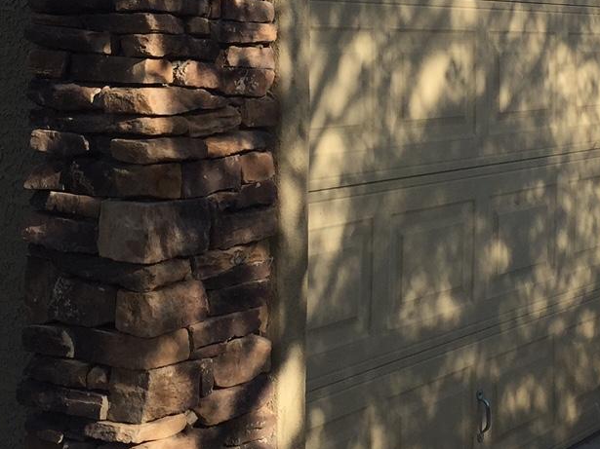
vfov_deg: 18.9
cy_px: 75
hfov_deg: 25.1
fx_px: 1334
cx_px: 421
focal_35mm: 77
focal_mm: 4.15
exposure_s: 1/1364
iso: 32
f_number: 2.2
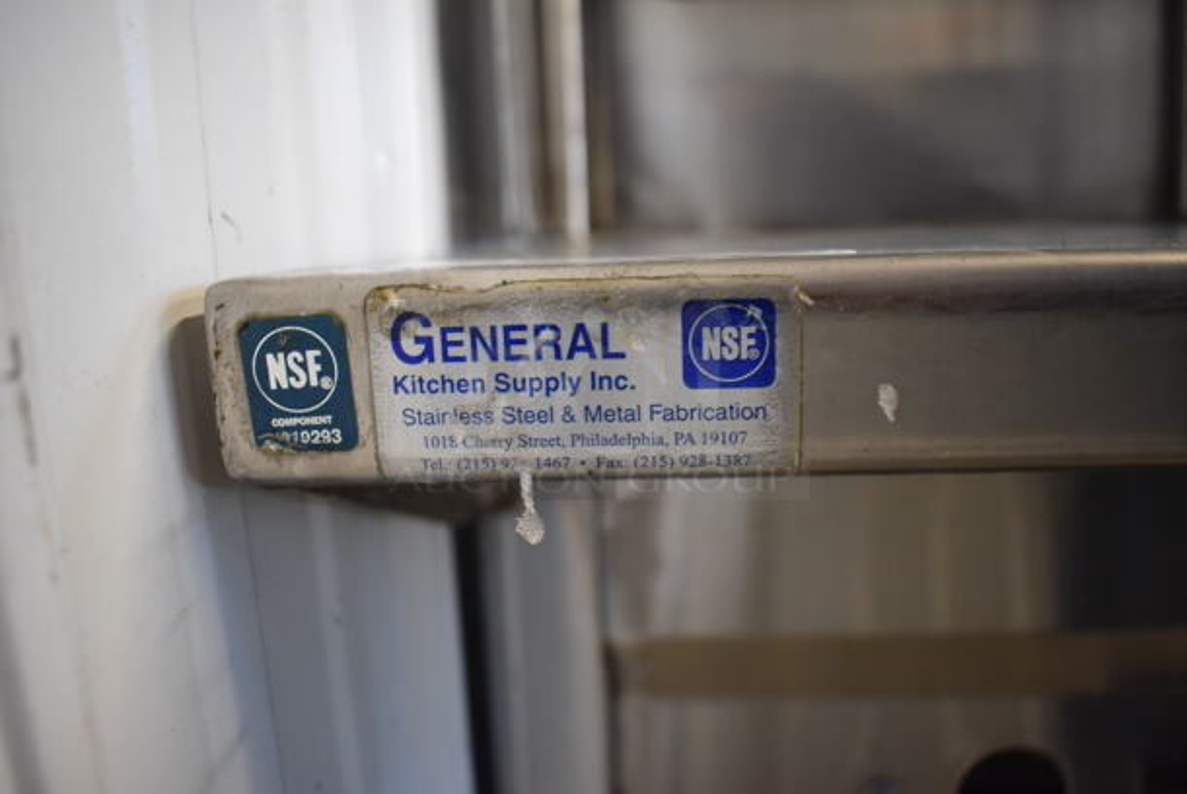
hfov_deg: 67.3
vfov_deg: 48.0
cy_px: 397
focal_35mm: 27
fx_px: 891
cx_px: 594
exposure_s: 1/60
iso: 1400
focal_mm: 18
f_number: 4
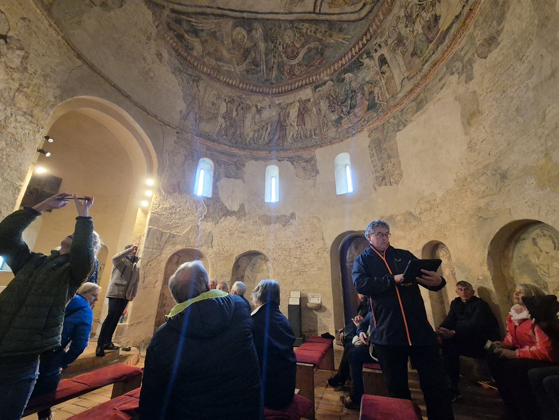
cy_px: 210
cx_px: 280
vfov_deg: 89.9
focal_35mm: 13
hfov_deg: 106.2
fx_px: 210
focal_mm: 2.2
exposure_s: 1/50
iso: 1250
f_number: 2.2
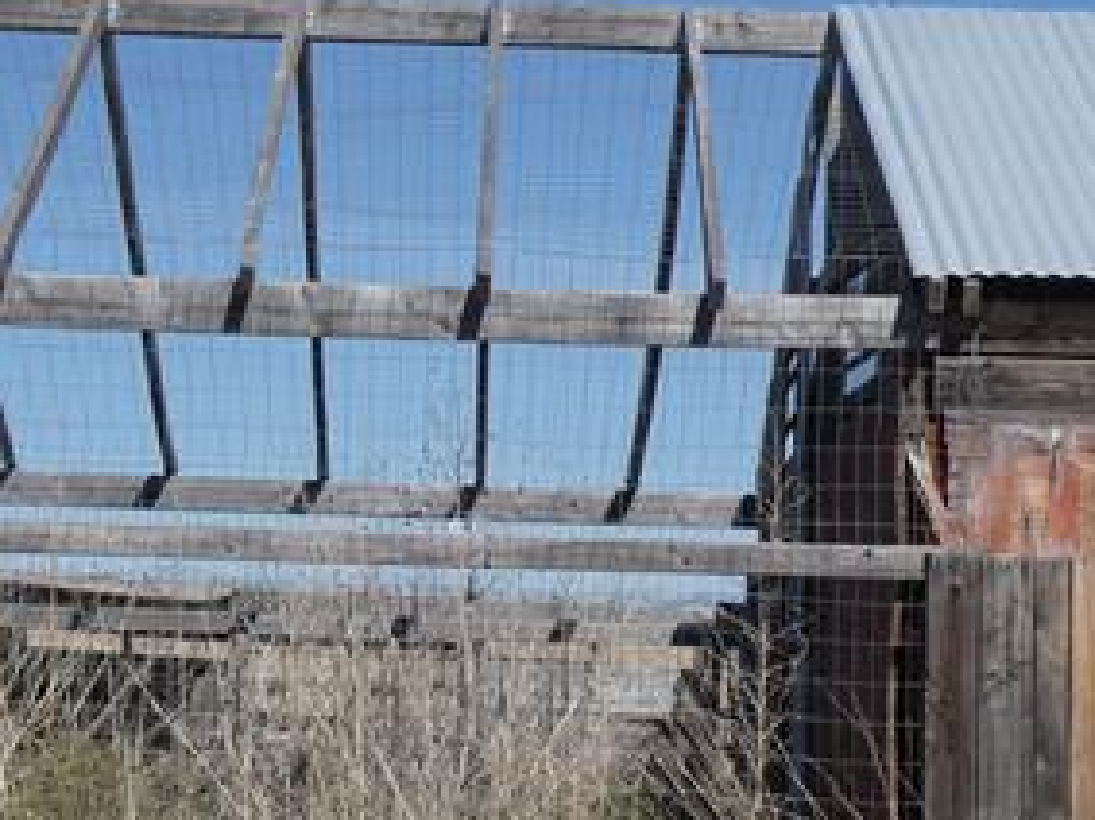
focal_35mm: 113
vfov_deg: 13.1
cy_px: 350
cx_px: 739
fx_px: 3573
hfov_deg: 17.4
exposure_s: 1/1000
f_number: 4.1
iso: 80
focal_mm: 9
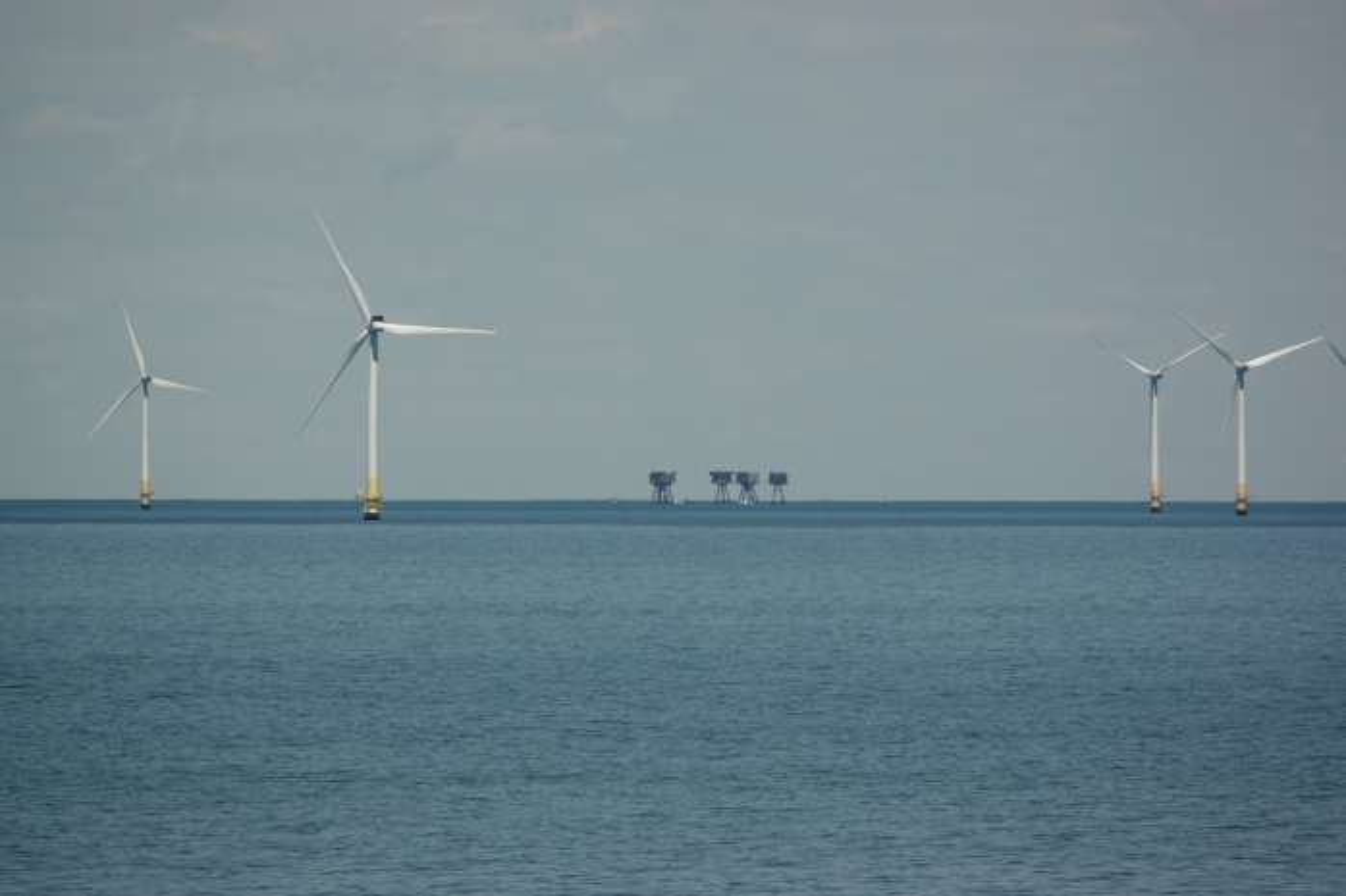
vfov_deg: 2.3
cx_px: 673
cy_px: 448
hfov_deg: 3.4
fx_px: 22427
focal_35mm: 600
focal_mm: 220
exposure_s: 1/1000
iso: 100
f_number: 5.6
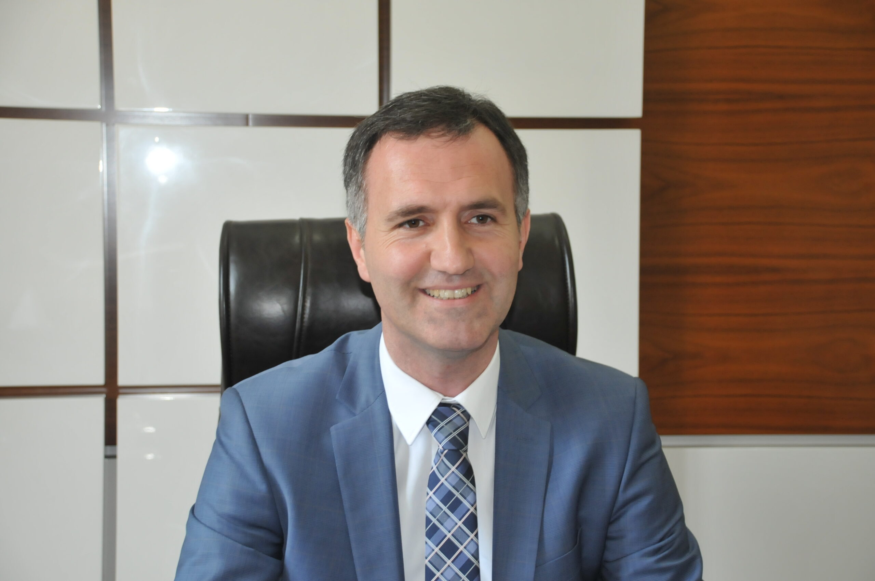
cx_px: 438
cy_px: 290
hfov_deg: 27.0
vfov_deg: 18.1
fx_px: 1821
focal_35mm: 75
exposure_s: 1/60
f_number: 4.8
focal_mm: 50
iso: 800
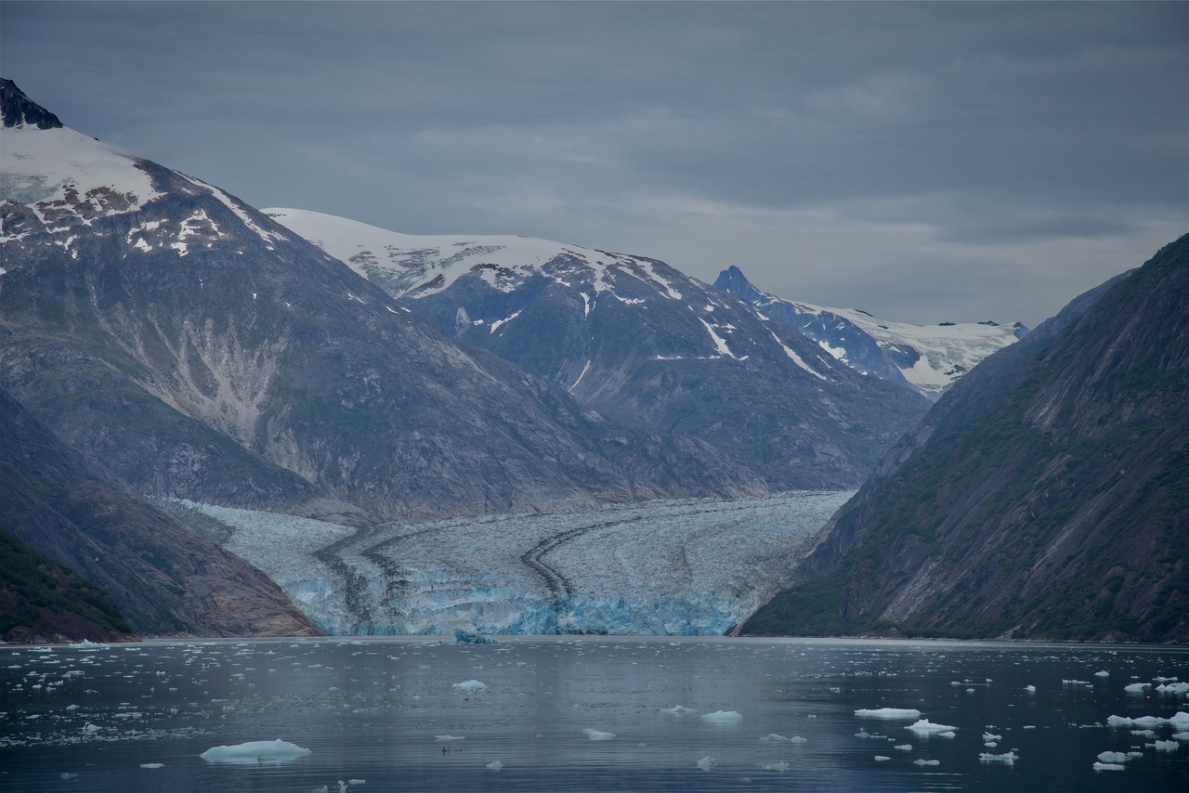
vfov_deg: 11.4
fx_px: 3964
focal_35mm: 120
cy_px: 396
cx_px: 594
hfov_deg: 17.1
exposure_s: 1/250
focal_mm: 120
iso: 100
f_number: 8
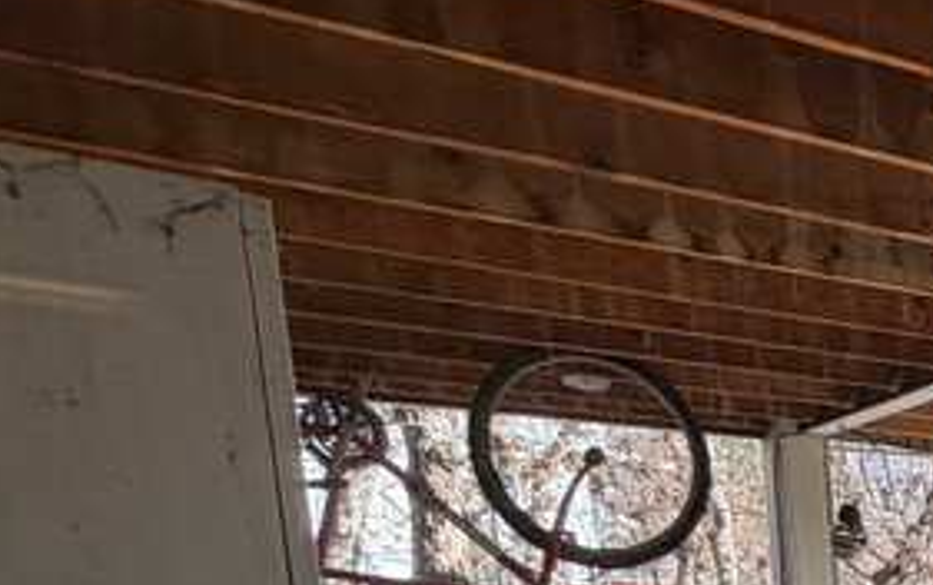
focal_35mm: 54
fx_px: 1374
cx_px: 1355
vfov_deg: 19.5
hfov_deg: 27.5
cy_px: 971
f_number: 2.2
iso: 50
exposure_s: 1/502
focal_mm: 2.22
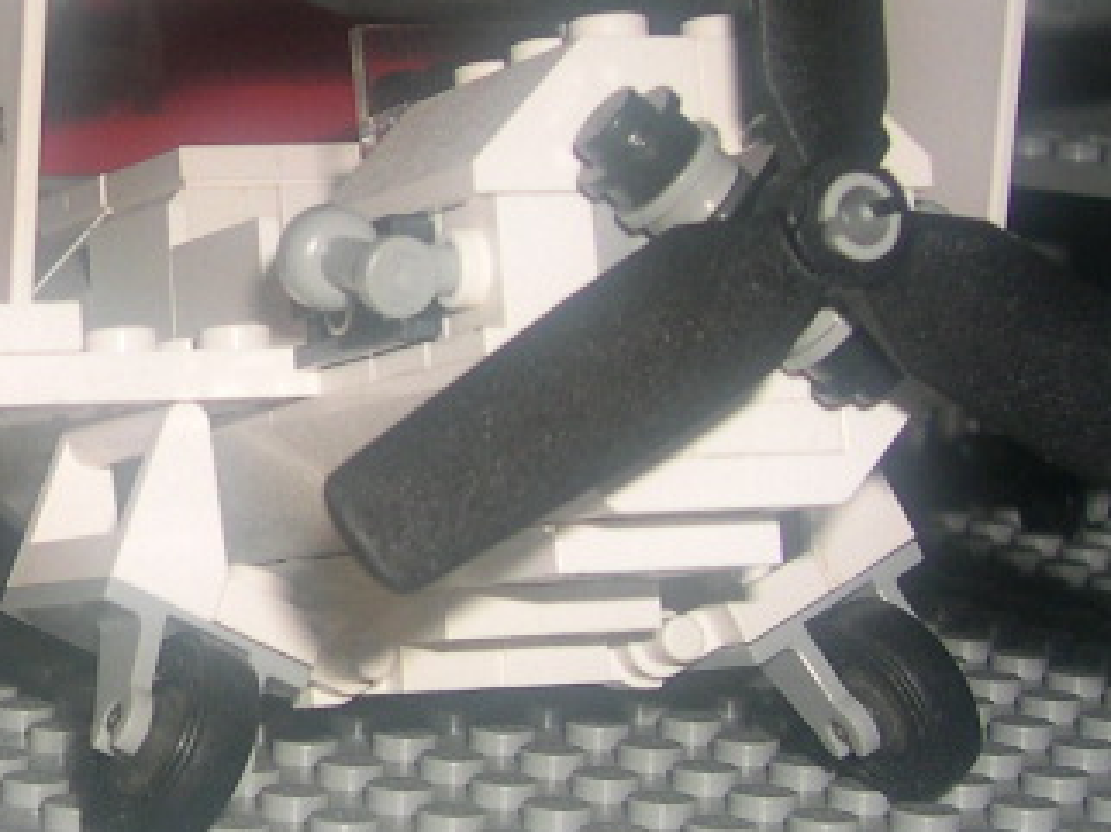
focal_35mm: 121
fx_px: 3881
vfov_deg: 12.2
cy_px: 162
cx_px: -483
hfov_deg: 15.2
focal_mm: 8
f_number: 7.6
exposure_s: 1/60
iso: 100
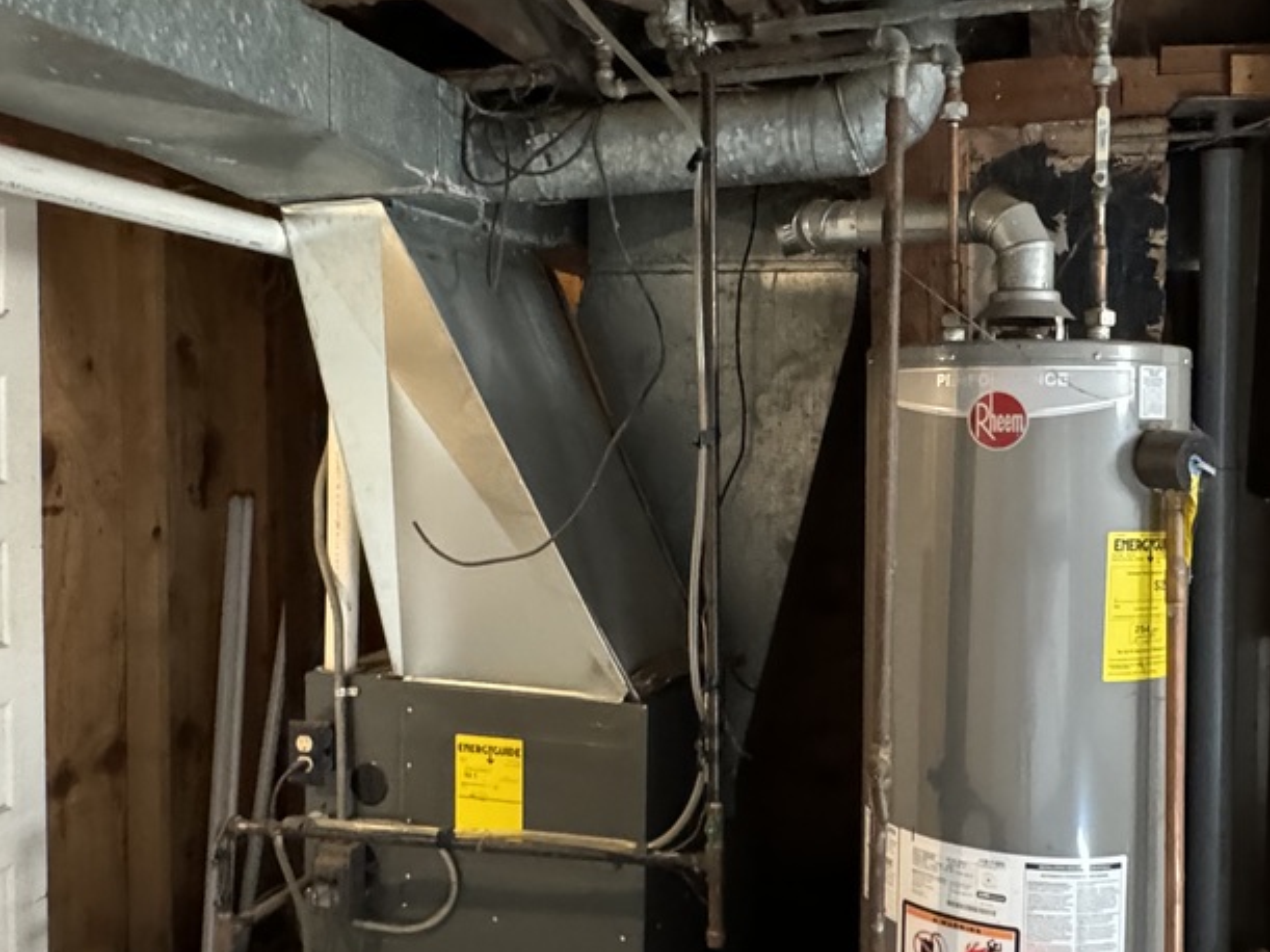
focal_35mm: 33
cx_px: 748
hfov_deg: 55.0
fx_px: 1210
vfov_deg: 42.9
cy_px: 441
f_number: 2.2
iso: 1250
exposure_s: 1/40
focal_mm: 2.22
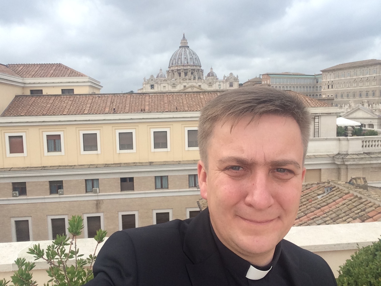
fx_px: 341
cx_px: 190
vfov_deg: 45.4
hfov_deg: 58.4
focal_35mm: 31
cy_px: 143
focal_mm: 2.15
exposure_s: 1/525
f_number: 2.4
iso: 50
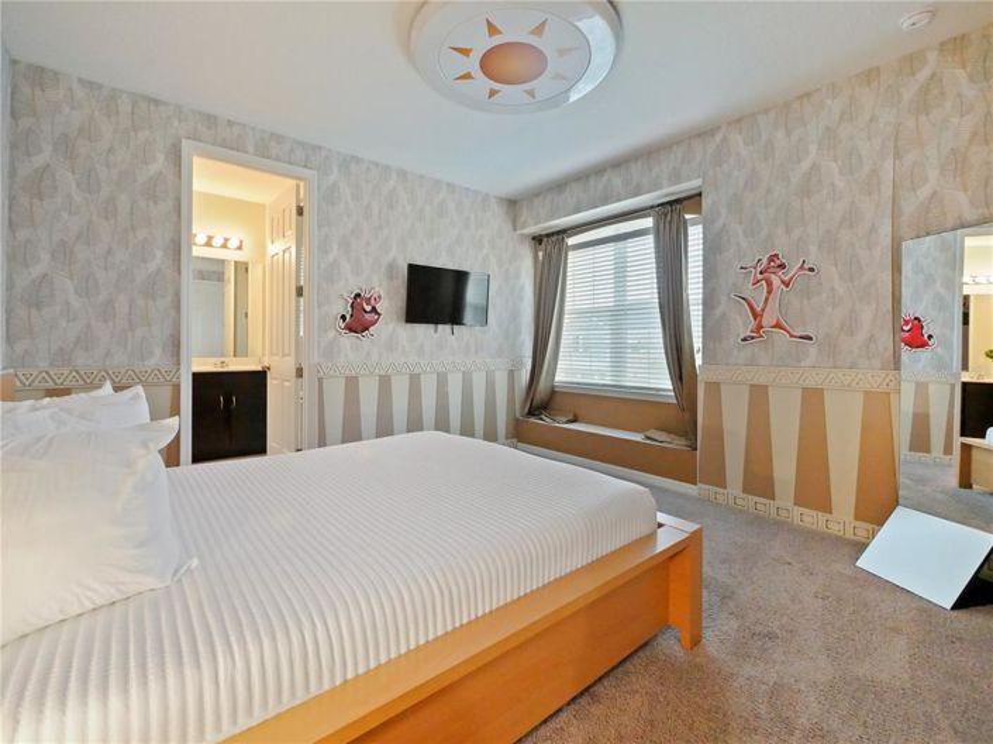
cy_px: 372
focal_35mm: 14
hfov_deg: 102.1
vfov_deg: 85.6
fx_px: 401
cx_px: 496
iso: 3200
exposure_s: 1/60
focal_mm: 7
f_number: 4
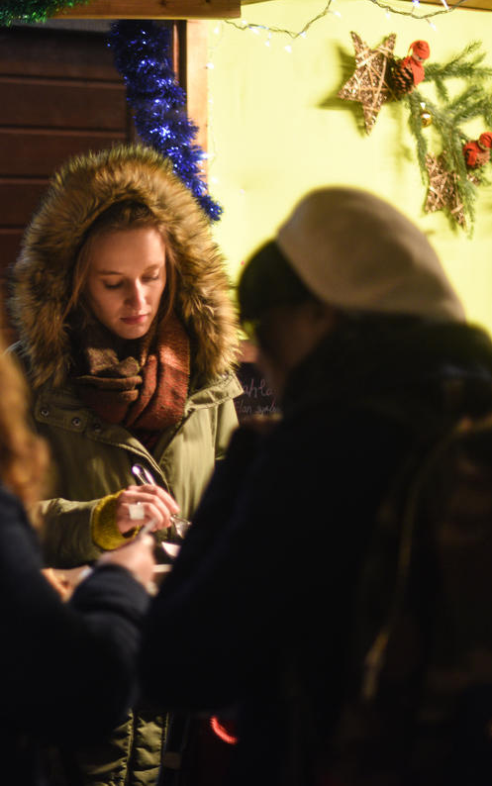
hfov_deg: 16.5
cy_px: 395
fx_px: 1650
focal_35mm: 77
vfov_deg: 26.8
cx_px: -48
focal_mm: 50
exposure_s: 1/100
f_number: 1.6
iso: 640
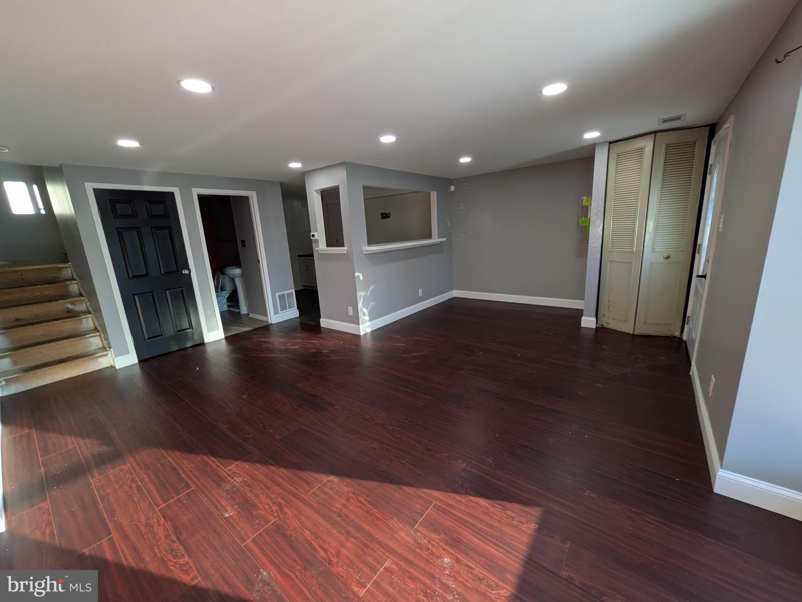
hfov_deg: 102.1
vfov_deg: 85.7
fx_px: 324
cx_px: 401
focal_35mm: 14
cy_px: 301
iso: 109
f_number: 2.2
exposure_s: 1/100
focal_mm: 1.83
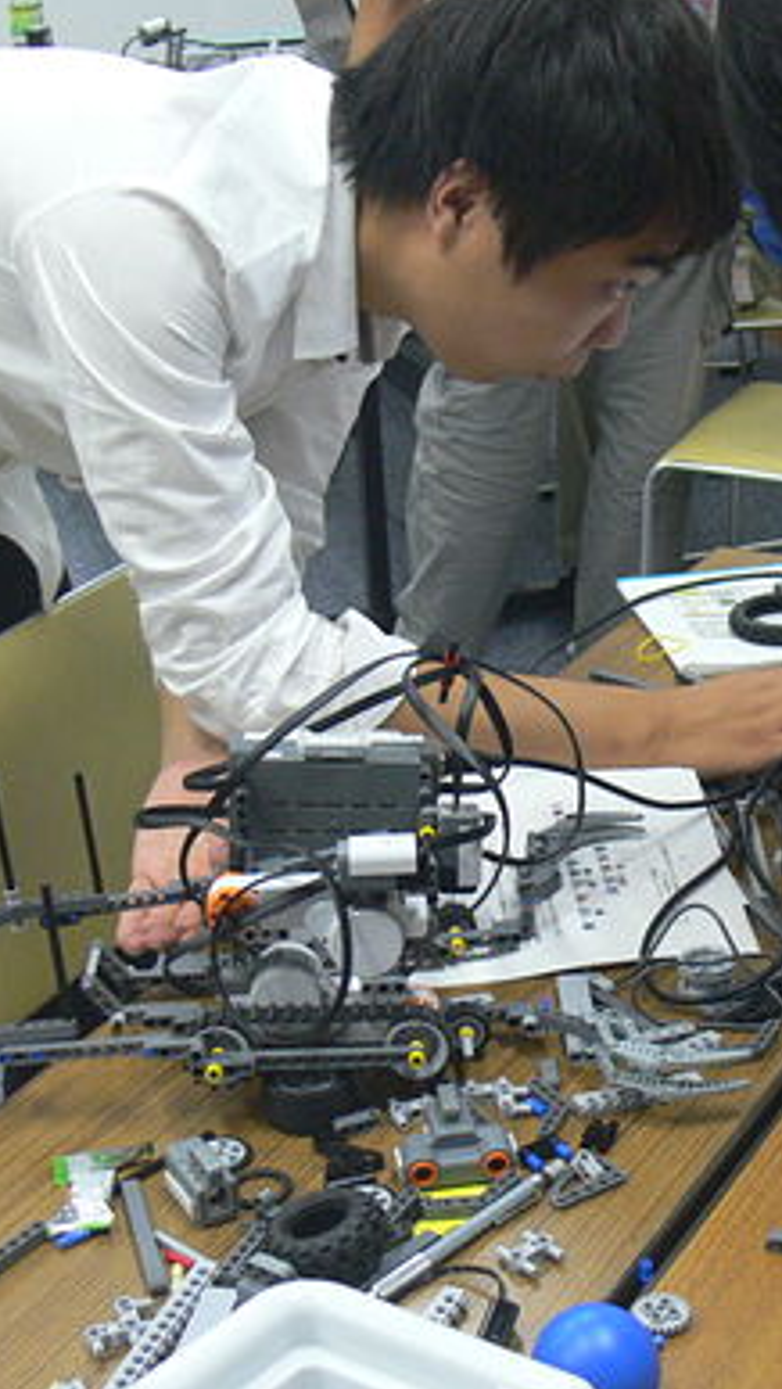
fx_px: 2320
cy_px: 761
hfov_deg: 19.0
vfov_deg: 33.3
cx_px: 560
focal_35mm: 63
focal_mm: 7.4
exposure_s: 1/25
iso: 200
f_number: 2.8
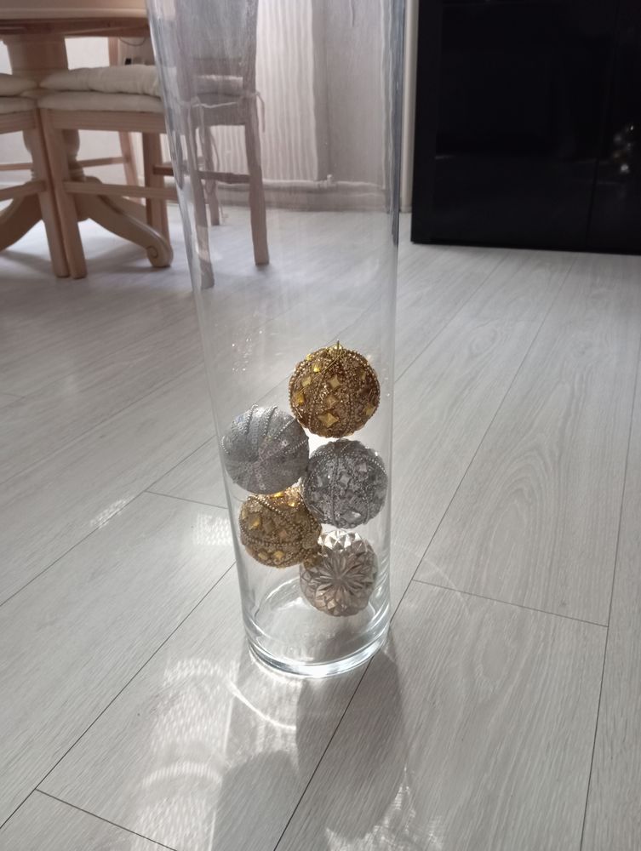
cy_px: 426
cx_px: 320
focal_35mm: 28
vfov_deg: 63.4
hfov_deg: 49.9
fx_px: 690
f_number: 1.8
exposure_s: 1/33.3
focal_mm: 4.22
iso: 958
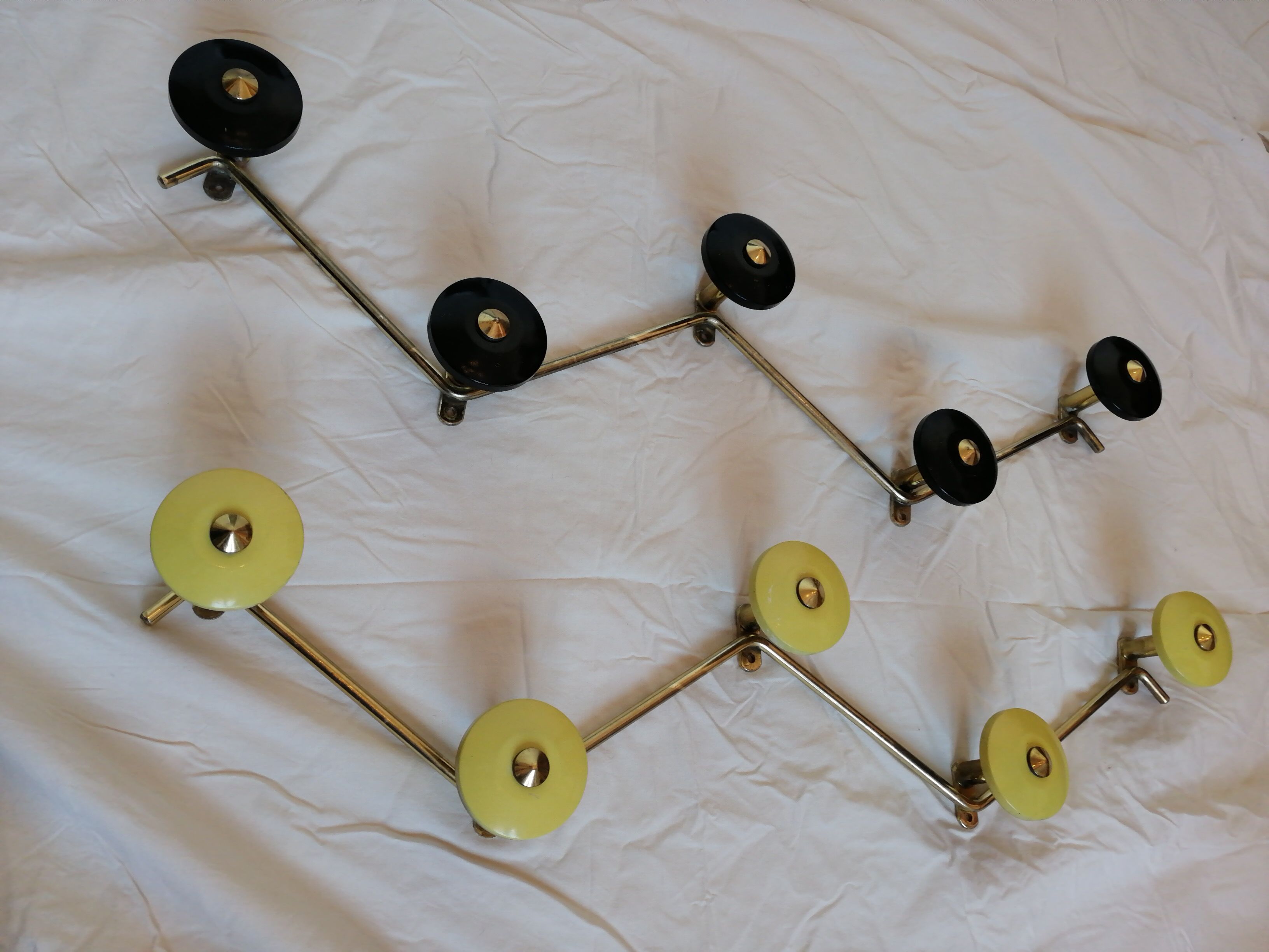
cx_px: 634
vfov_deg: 51.4
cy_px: 476
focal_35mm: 27
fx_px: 990
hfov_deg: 65.3
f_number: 1.8
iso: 100
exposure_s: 3
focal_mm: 3.96
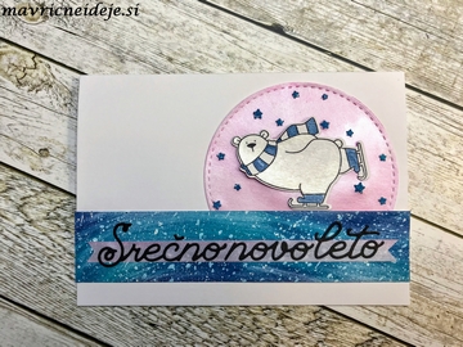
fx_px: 375
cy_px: 174
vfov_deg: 49.7
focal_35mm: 28
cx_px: 232
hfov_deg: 63.4
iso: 20
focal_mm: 3.99
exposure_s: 1/389
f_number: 1.8
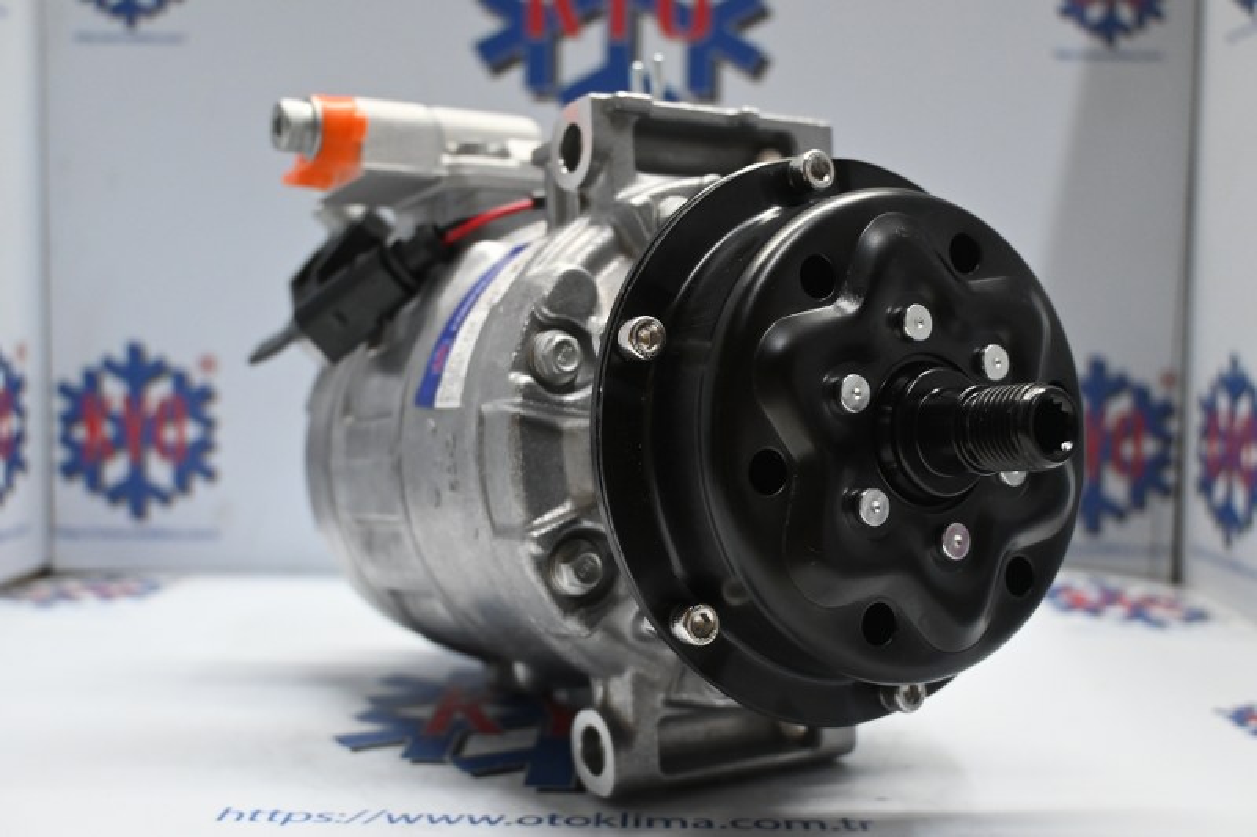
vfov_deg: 35.5
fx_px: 1309
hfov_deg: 51.3
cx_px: 628
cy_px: 418
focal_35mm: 38
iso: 1800
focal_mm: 25
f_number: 4.2
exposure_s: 1/125
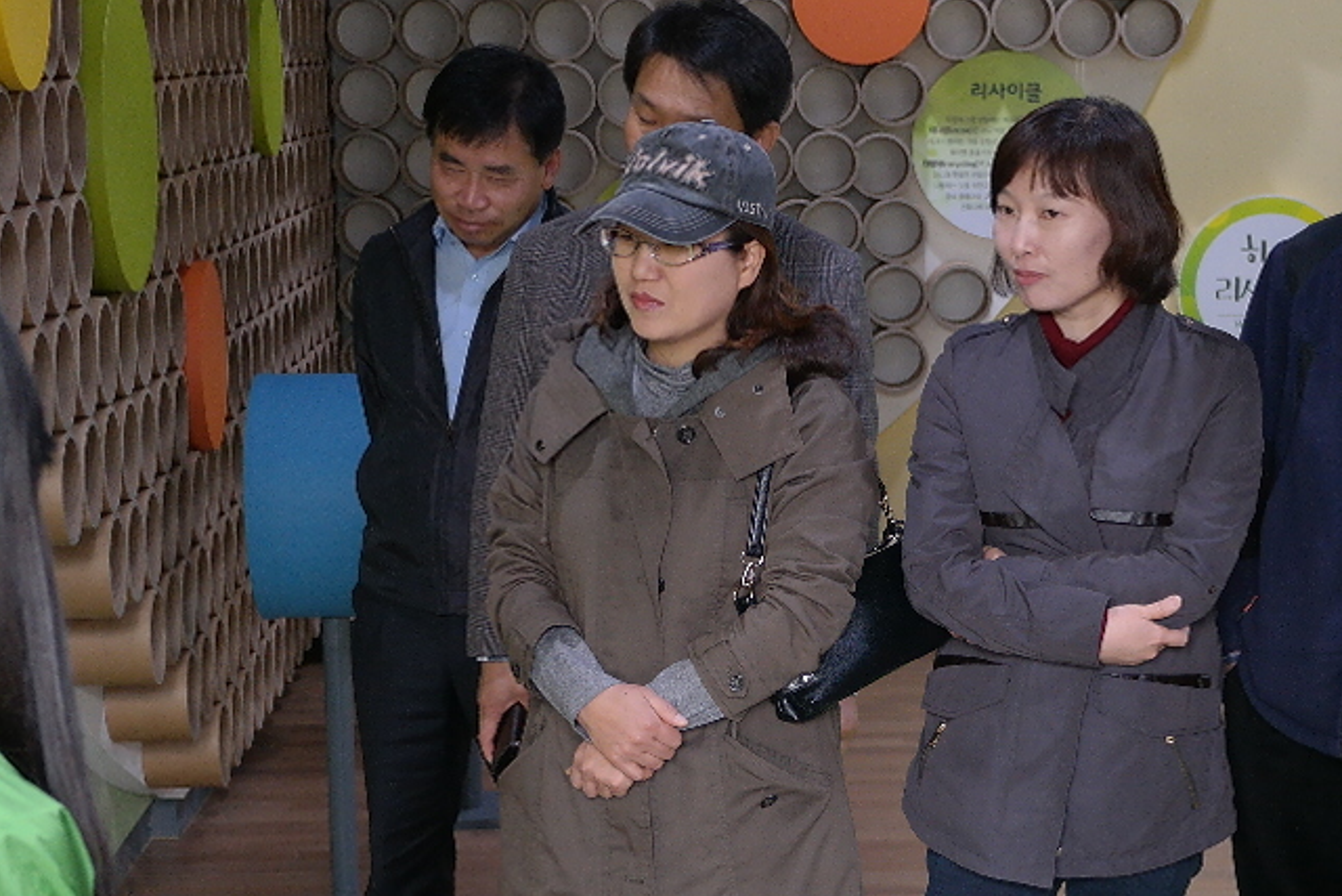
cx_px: 837
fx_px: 3020
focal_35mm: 81
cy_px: 678
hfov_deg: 25.0
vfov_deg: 16.8
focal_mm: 20
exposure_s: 1/40
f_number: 3.5
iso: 400
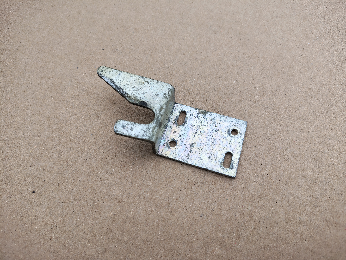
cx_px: 173
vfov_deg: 56.8
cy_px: 130
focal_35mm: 24
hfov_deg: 71.6
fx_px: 240
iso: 100
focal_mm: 5.56
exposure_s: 1/703
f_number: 1.8
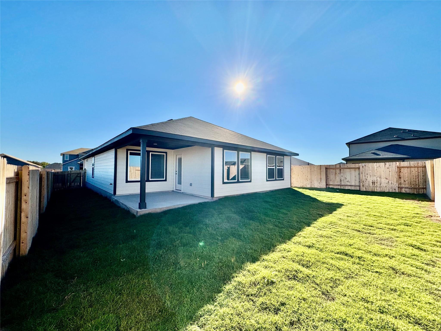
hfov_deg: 102.1
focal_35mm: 14
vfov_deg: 85.7
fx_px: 178
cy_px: 166
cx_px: 220
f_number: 2.2
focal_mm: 2.22
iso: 50
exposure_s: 1/3390
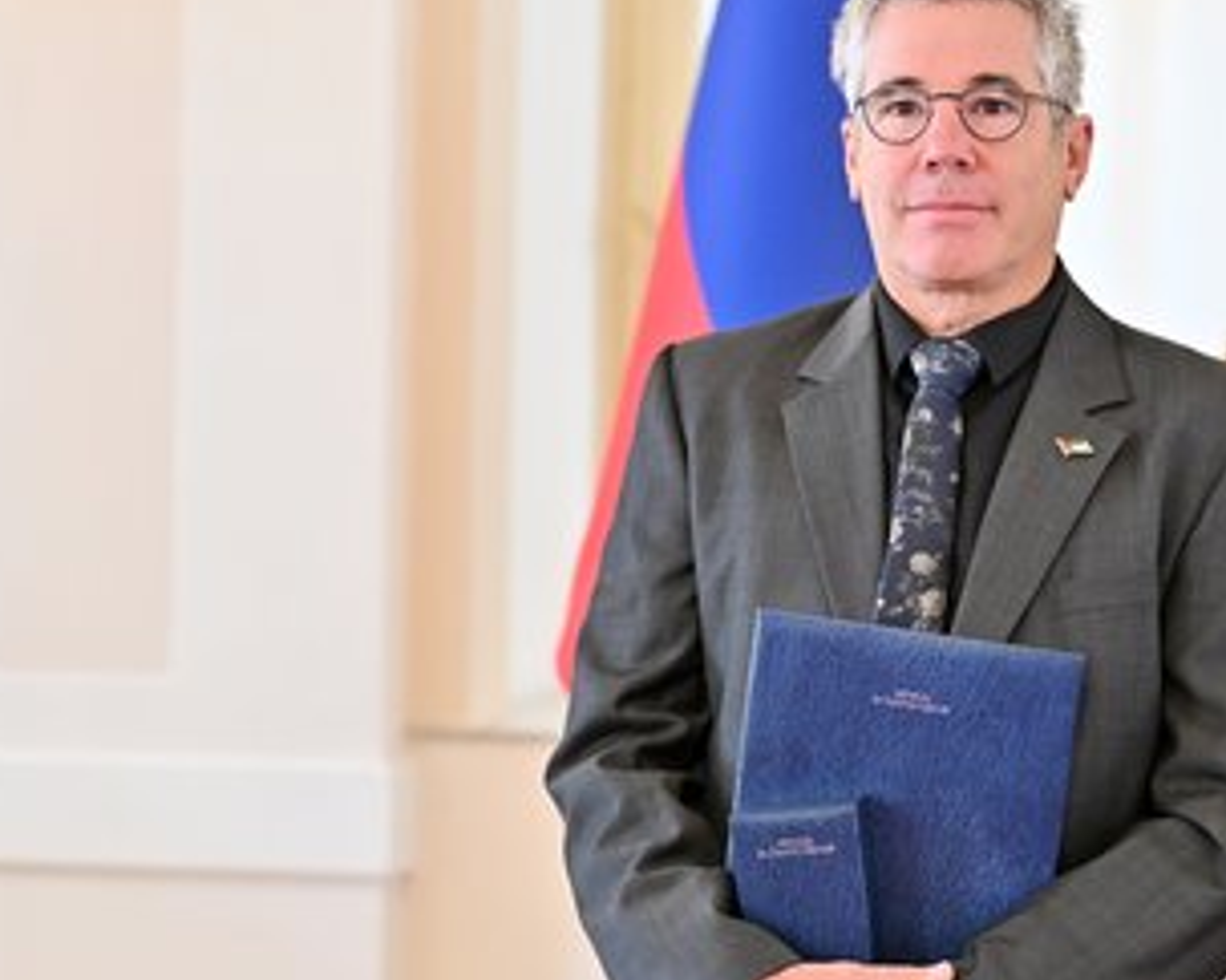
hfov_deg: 15.1
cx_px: 918
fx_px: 4605
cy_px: 524
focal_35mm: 127
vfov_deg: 12.1
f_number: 2.8
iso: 2500
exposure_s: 1/500
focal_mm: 82
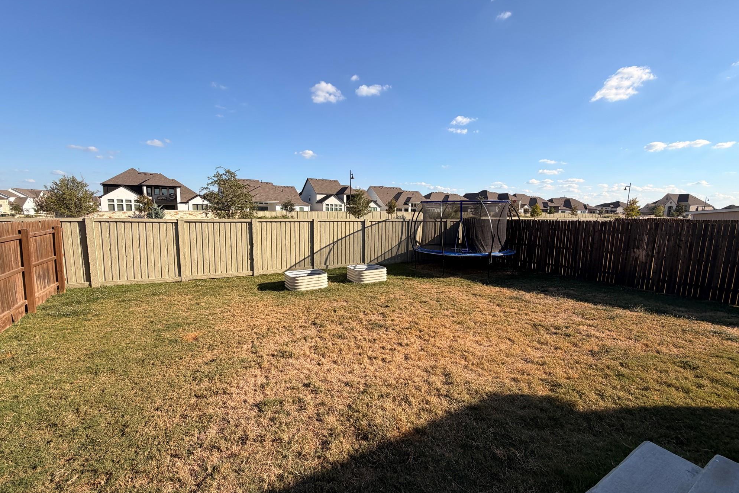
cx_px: 374
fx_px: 308
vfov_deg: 77.3
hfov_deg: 100.4
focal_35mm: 15
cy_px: 248
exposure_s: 1/830
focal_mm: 2.22
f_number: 2.2
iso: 20
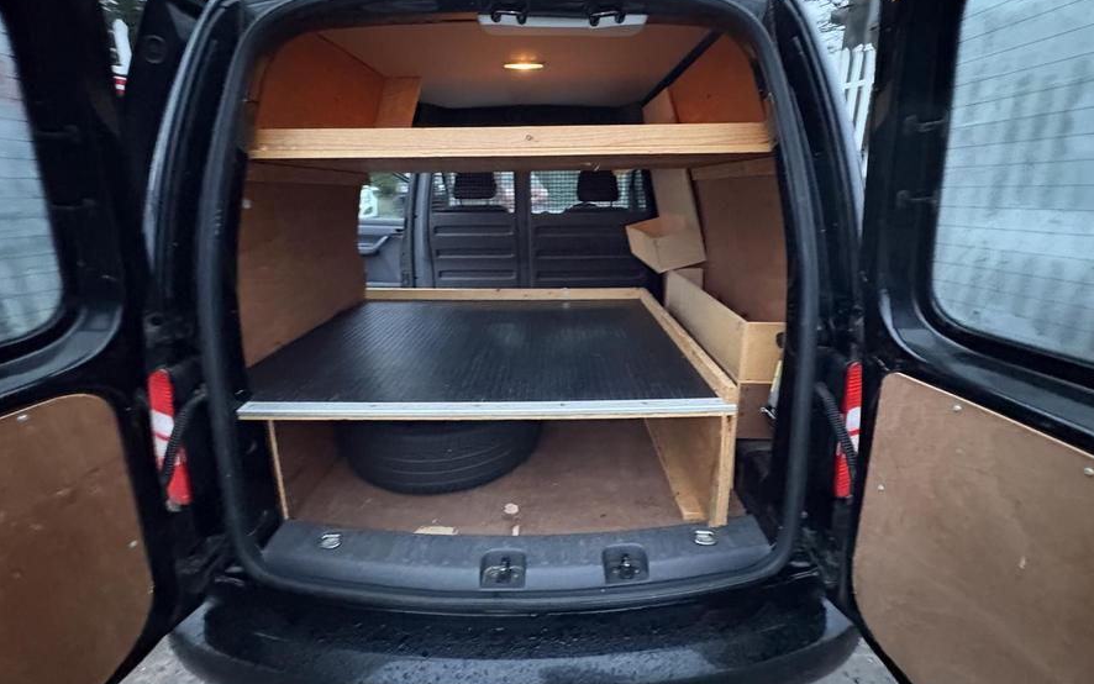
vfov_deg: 74.1
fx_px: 447
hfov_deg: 101.5
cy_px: 279
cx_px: 551
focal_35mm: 15
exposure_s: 1/30
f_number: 2.2
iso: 1250
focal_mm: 2.22
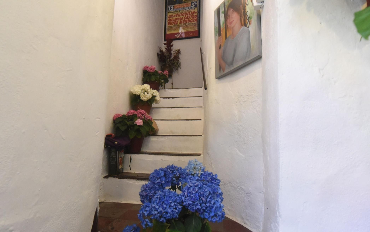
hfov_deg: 87.9
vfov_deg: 62.2
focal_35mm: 19
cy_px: 122
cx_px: 176
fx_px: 192
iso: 8000
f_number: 4.5
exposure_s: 1/200
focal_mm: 15
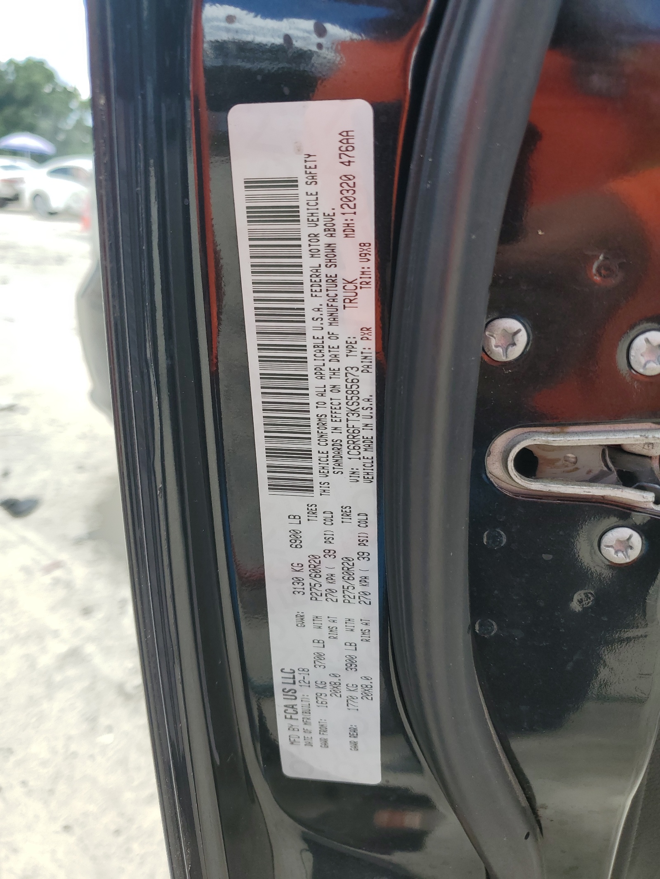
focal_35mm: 26
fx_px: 661
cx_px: 330
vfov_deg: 67.3
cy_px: 440
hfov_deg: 53.1
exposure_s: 1/833
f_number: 1.5
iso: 50
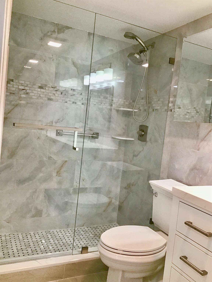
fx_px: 253
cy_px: 141
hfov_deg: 45.4
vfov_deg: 58.4
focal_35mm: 31
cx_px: 106
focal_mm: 3.3
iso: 50
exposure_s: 1/30
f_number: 2.4
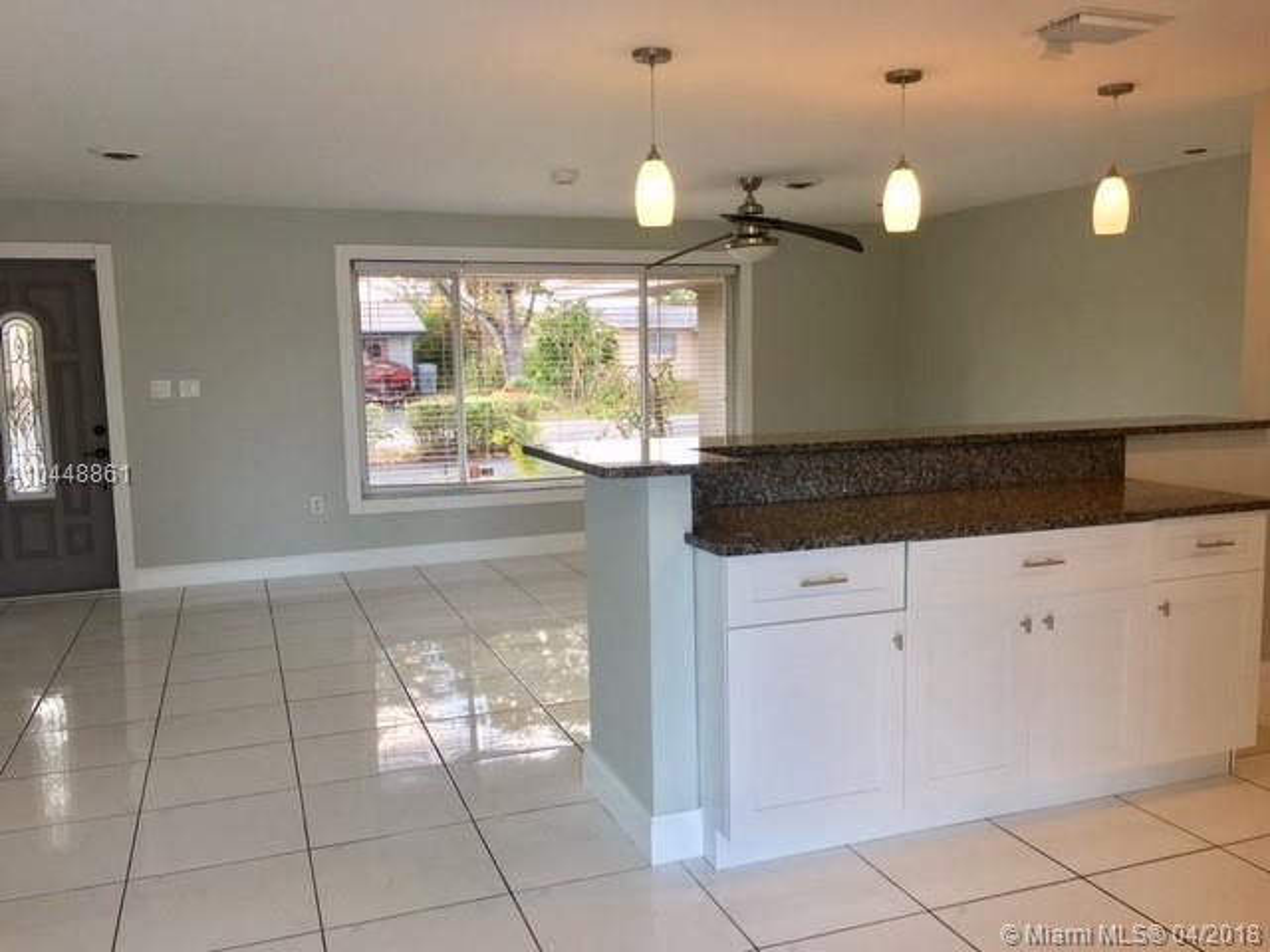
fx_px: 1064
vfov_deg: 48.2
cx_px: 635
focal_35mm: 29
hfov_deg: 61.7
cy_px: 476
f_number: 2.2
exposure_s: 1/40
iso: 25
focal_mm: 4.15
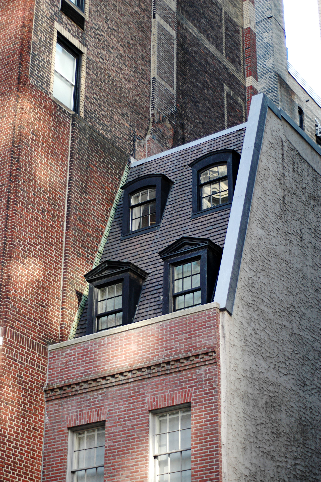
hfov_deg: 18.1
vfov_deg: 27.0
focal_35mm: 75
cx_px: 160
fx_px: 1005
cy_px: 241
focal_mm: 50
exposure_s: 1/400
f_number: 1.8
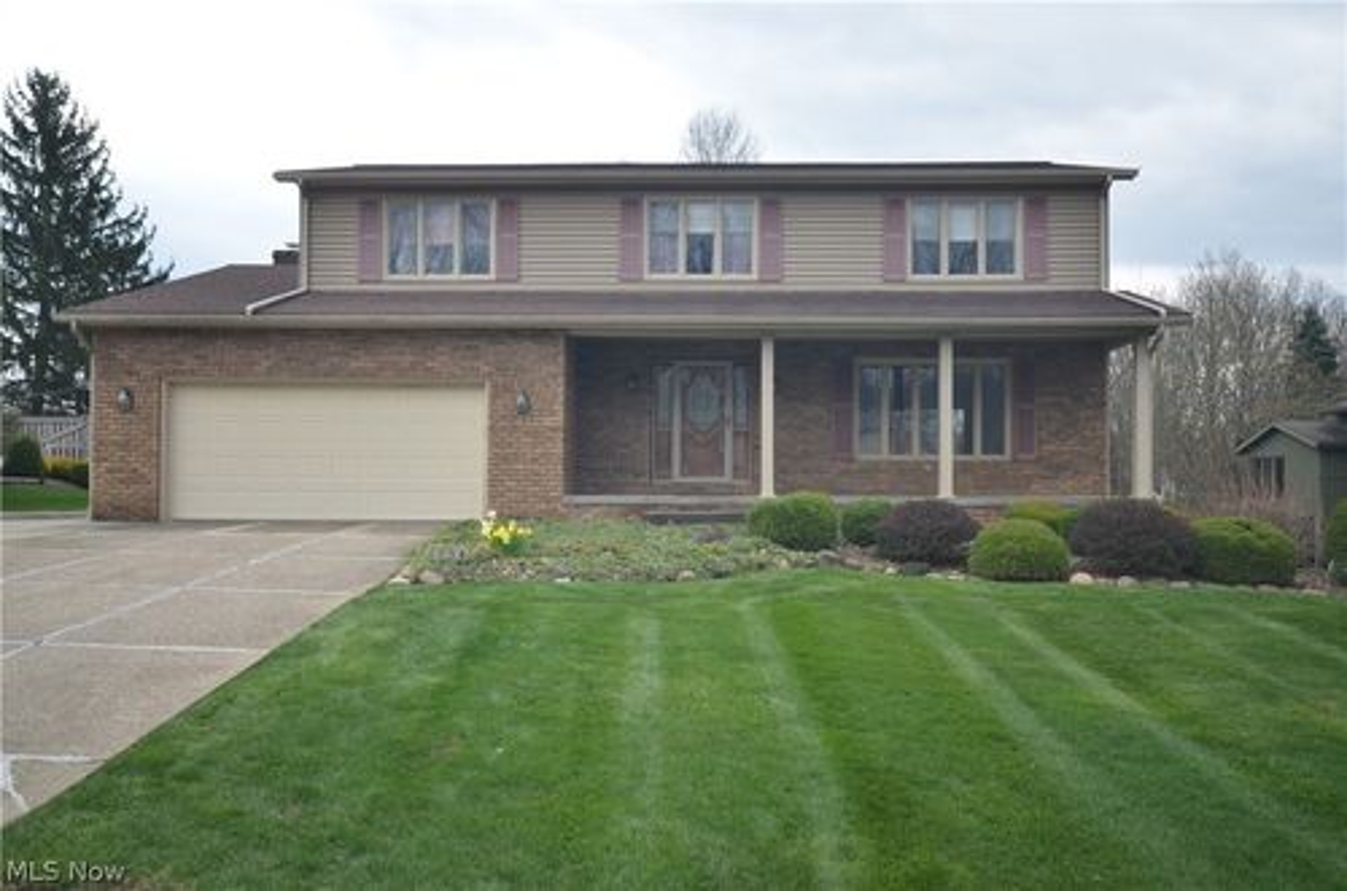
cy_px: 446
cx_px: 674
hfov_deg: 62.0
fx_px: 1120
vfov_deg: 43.4
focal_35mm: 30
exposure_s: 1/200
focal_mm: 20
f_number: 7.1
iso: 200
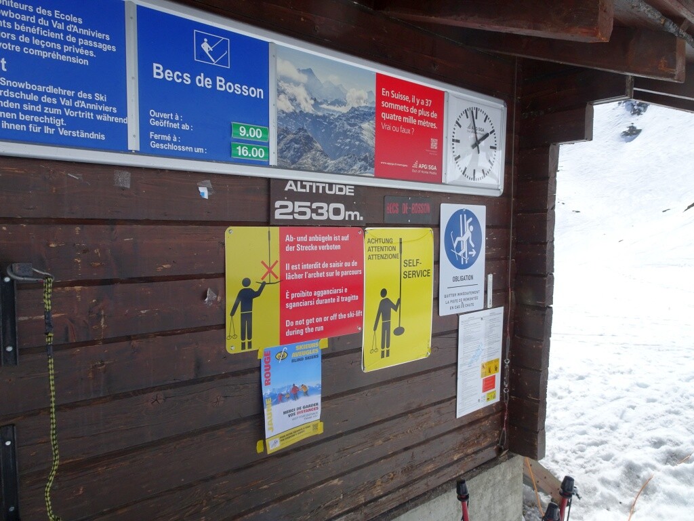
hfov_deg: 71.6
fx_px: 481
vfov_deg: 56.8
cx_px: 347
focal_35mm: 24
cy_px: 260
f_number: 3.5
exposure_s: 1/1250
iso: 80
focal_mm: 4.1
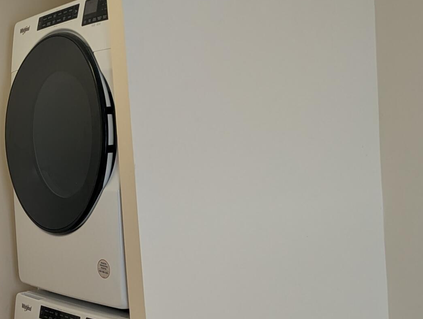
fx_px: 844
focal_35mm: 69
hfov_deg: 25.6
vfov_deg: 21.2
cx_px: -64
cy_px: 226
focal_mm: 6.81
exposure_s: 1/250
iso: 47
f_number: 1.85
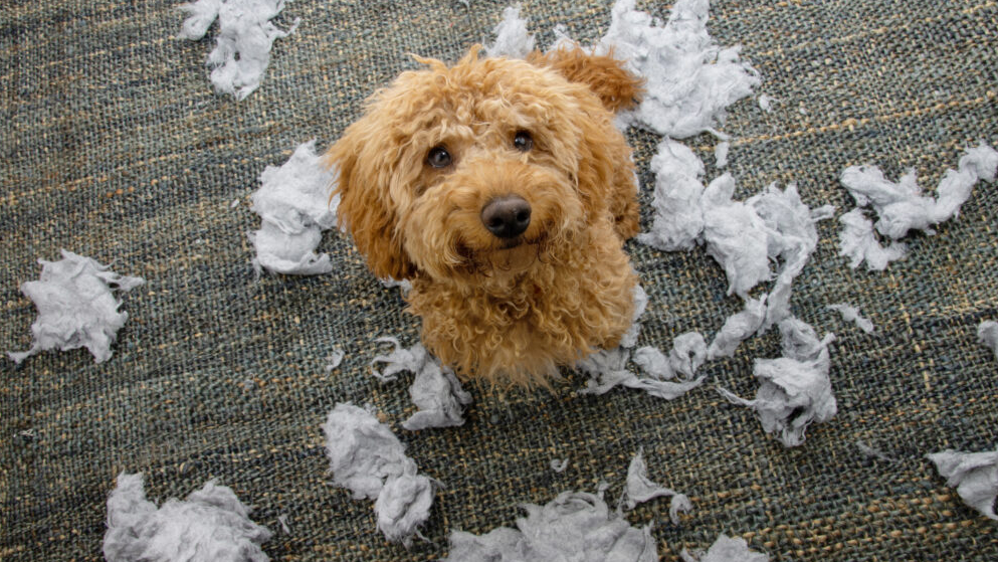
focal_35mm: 28
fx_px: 729
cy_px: 259
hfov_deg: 68.8
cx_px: 492
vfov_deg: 42.1
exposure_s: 1/60
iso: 200
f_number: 13
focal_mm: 17
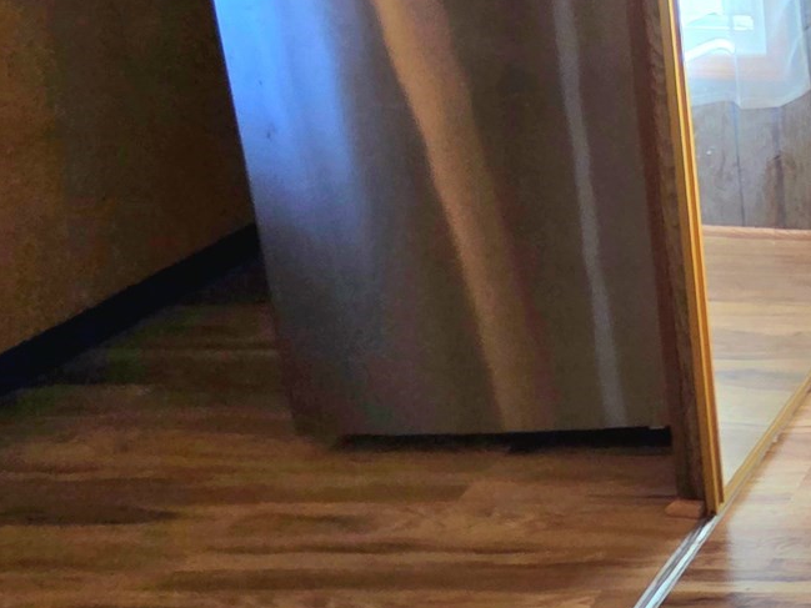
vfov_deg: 29.8
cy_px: -134
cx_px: 1275
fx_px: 961
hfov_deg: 27.2
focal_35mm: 41
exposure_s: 1/120
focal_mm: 2.2
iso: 64
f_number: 2.2
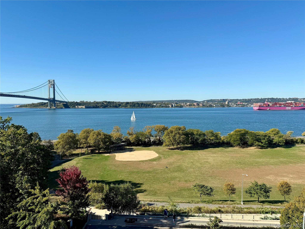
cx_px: 152
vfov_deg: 56.8
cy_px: 114
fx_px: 211
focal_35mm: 24
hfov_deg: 71.6
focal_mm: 6.76
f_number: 1.78
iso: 80
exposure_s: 1/5319
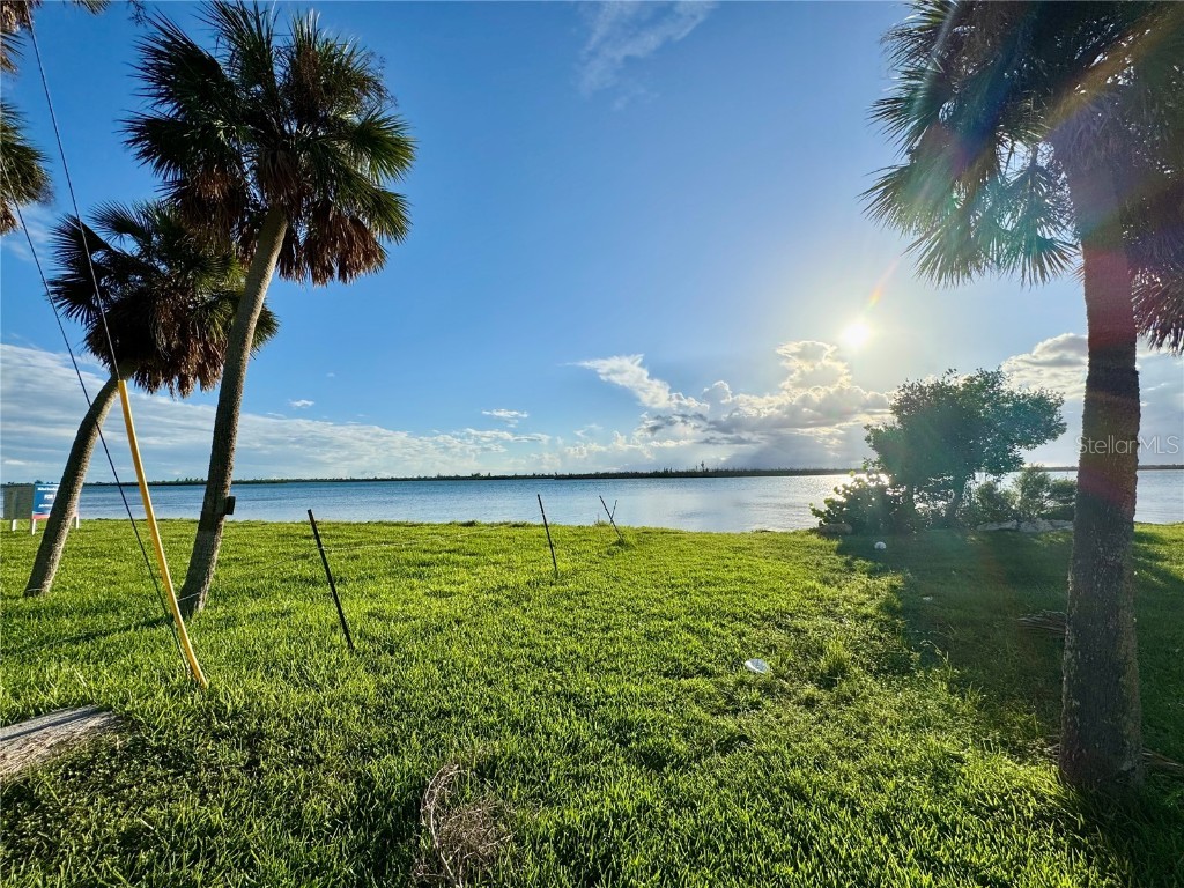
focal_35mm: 14
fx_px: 479
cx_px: 592
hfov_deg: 102.1
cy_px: 444
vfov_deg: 85.7
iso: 40
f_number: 2.2
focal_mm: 2.22
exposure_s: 1/3906
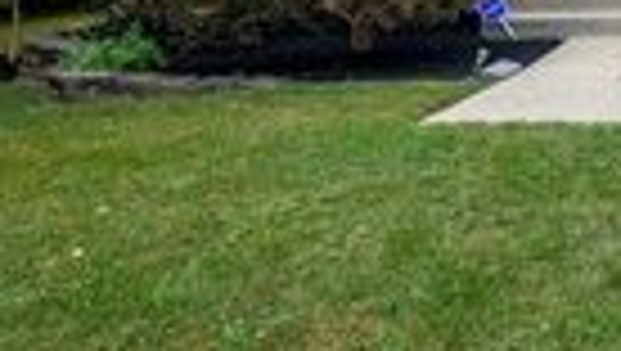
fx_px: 874
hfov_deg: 28.3
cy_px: -101
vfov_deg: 20.8
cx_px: 896
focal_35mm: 53
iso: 250
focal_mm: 14
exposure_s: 1/320
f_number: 7.1
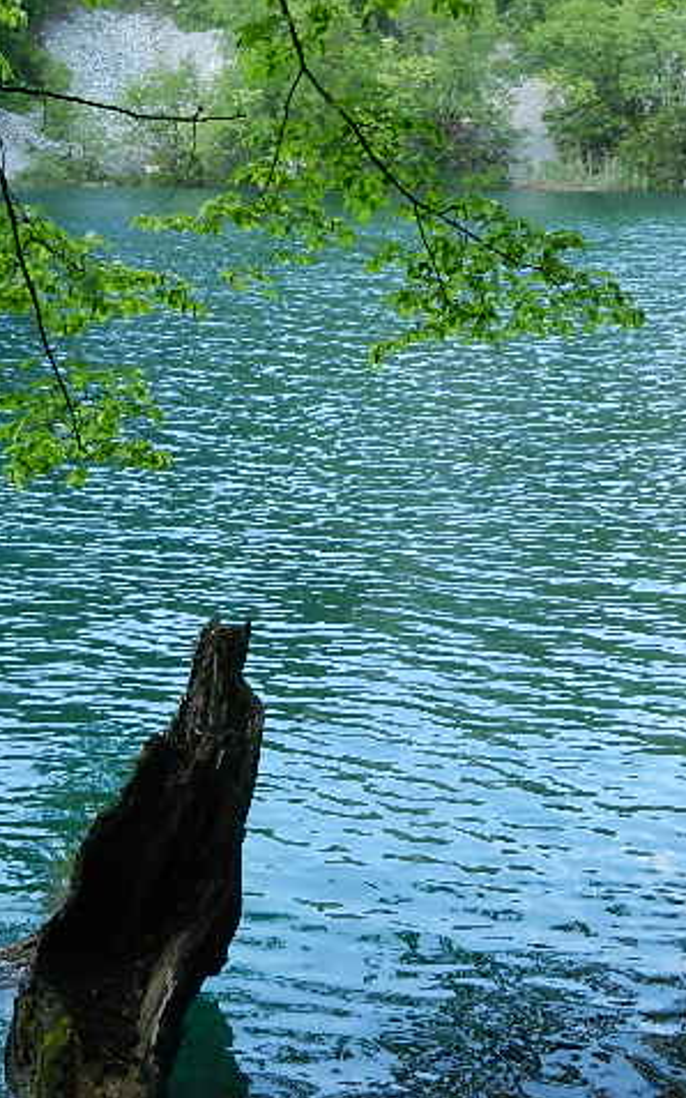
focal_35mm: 54
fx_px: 1616
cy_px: 548
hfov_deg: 24.0
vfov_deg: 37.5
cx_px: 361
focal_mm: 6.9
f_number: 4
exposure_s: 1/320
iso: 360
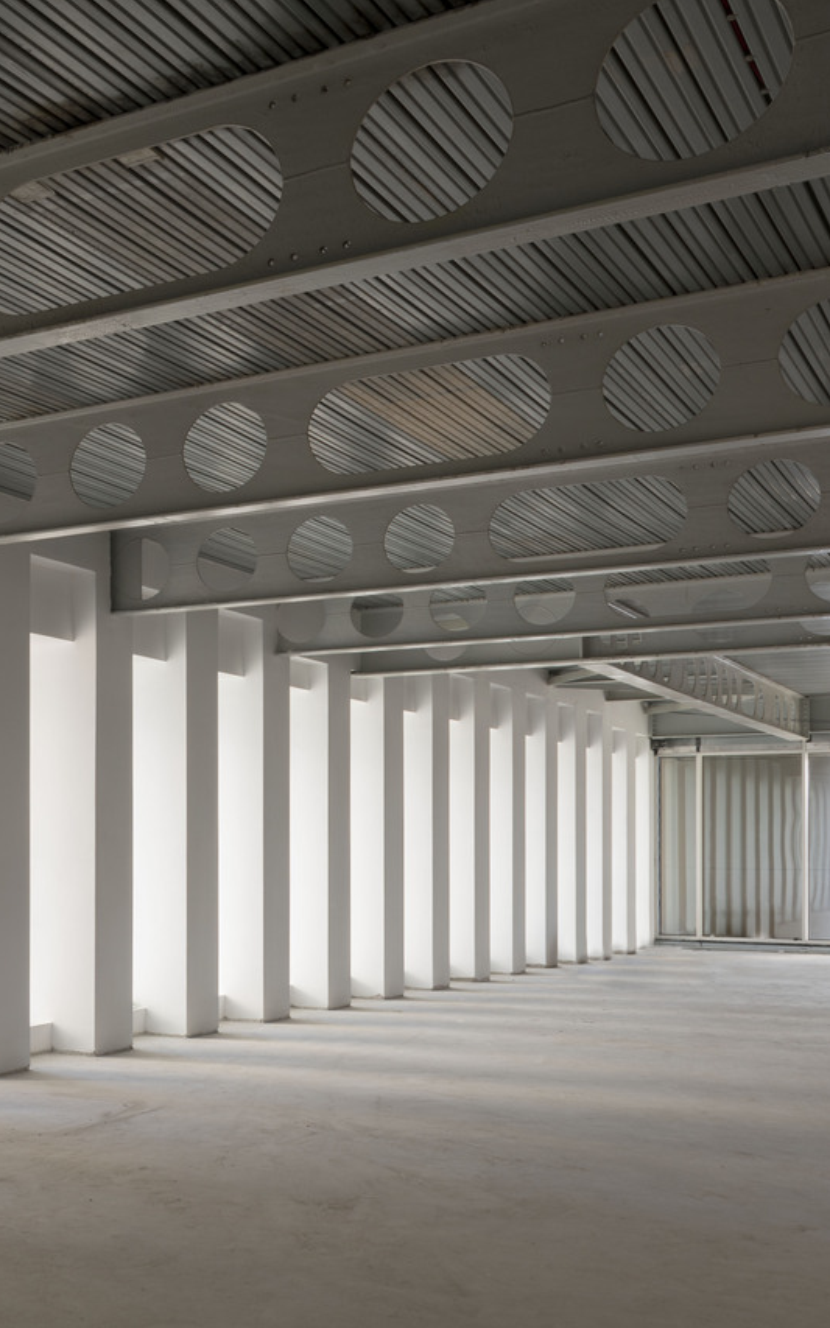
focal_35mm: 43
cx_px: -223
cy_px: 663
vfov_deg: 46.2
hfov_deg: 25.9
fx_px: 1557
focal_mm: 24
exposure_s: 1/3
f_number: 14
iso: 64
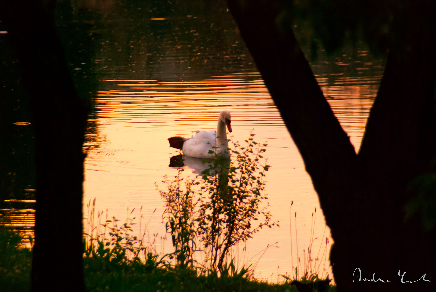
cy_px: 145
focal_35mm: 304
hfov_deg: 6.8
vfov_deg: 4.5
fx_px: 3687
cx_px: 216
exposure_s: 1/125
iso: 400
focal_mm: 200
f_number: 6.3
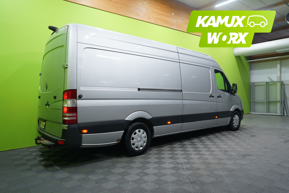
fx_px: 201
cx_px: 144
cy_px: 96
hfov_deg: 71.5
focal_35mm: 25
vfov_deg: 51.3
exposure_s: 1/20
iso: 800
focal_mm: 25
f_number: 5.6
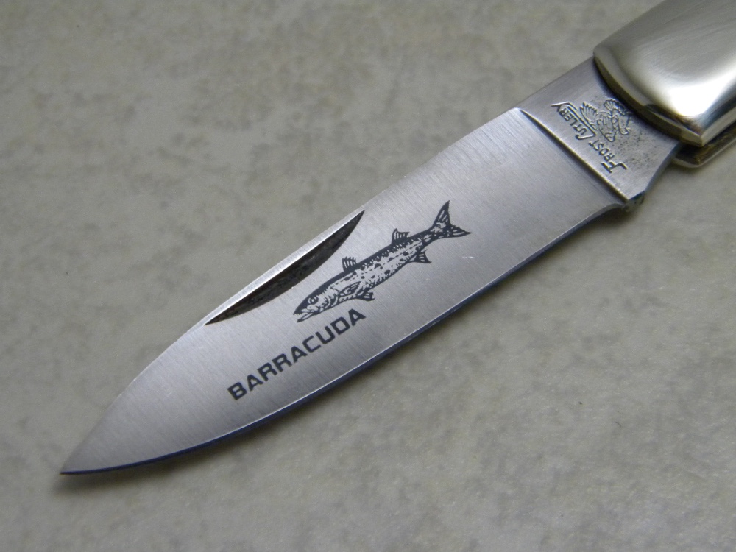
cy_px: 276
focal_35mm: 105
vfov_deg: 14.1
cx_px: 368
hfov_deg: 18.7
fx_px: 2232
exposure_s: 1/34.8
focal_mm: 19
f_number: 4.7
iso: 400
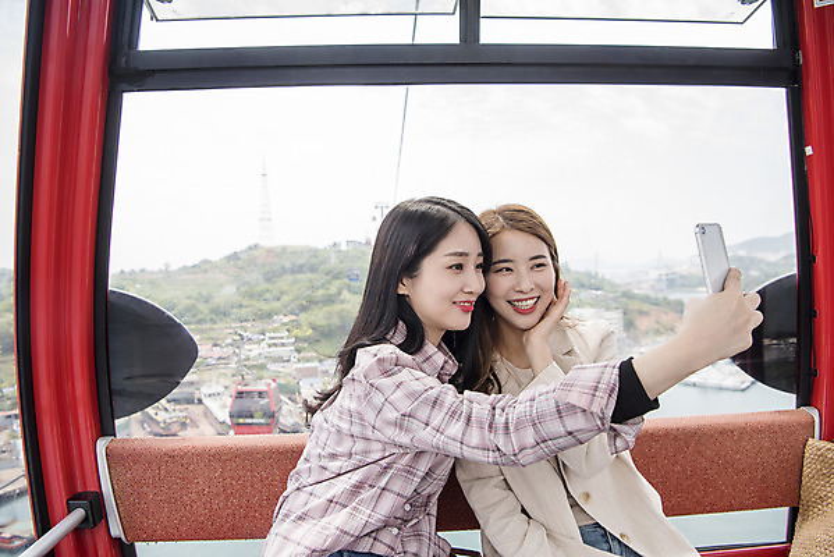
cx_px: 417
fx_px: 556
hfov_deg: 73.7
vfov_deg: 53.2
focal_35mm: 24
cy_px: 278
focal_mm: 24
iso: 160
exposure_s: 1/100
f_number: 5.6
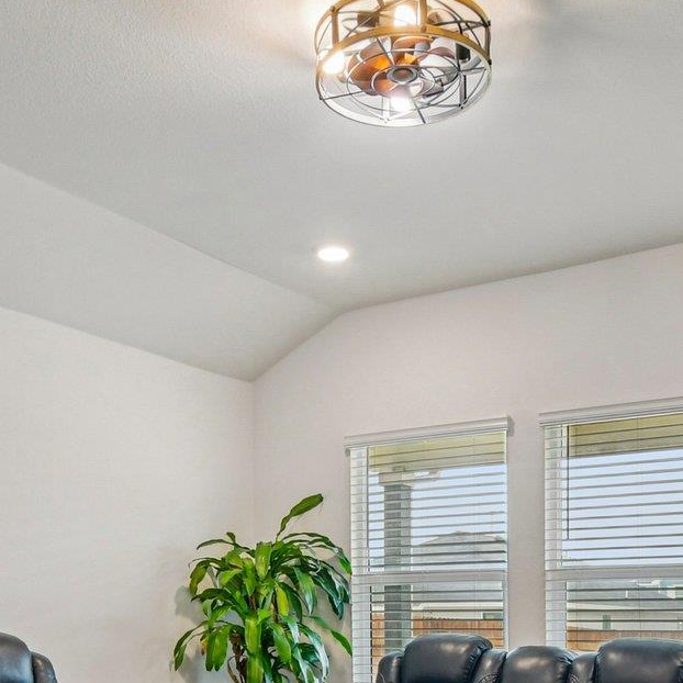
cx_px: 360
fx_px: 938
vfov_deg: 38.4
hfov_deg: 40.0
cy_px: 552
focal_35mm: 42
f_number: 8
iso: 400
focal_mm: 10
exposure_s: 1/13
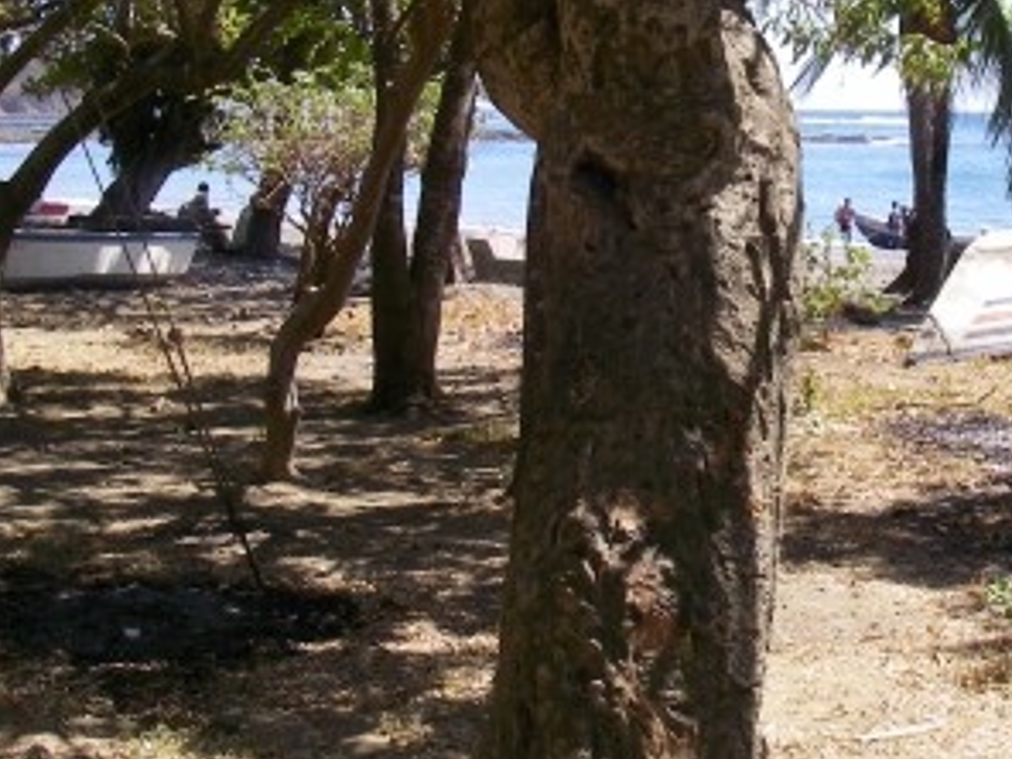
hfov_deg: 25.2
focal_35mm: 77
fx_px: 2251
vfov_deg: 19.1
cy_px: 246
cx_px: 694
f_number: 6.6
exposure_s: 1/125
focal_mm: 6.3
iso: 64
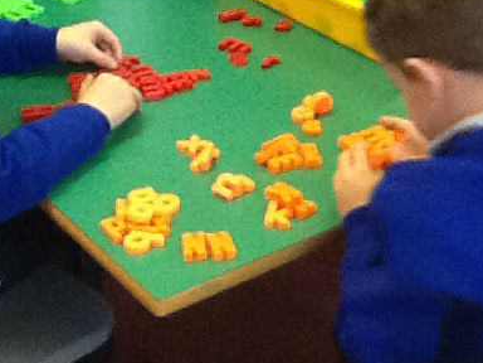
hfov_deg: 17.8
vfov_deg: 13.2
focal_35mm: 110
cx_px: 333
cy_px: -42
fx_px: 1535
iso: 250
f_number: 2.4
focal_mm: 2.03
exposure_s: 1/30
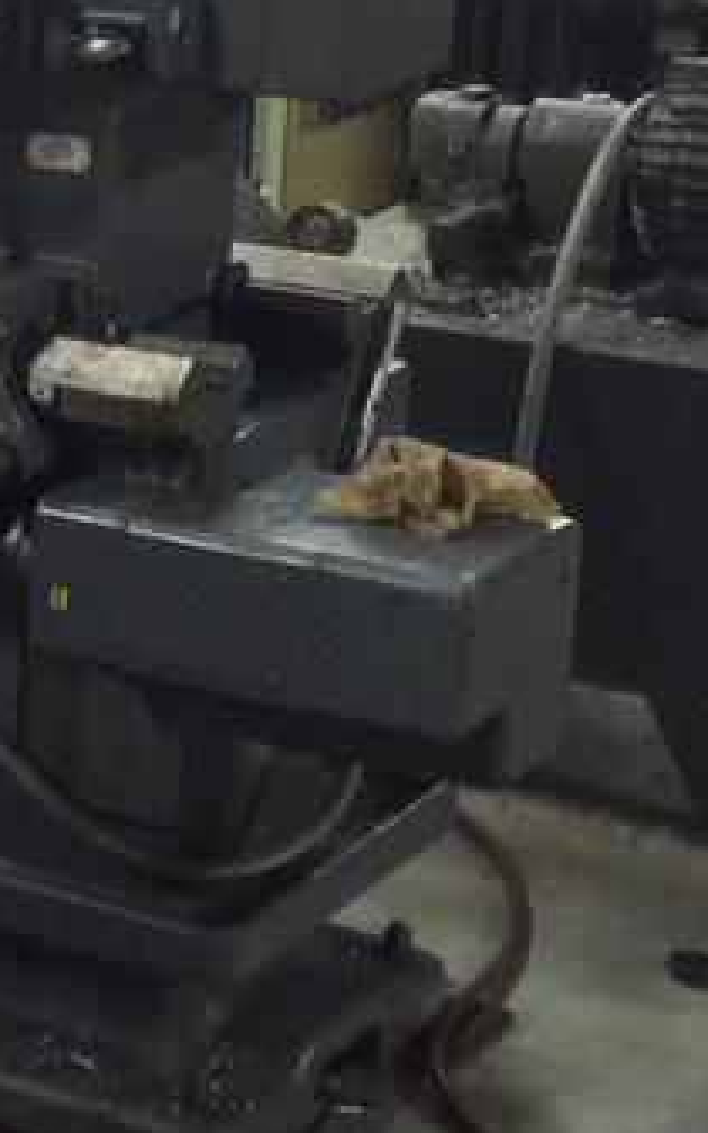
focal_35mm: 117
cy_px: 422
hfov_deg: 10.0
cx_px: -900
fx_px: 3612
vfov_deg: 17.8
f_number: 2.2
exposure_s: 1/4
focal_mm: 4.15
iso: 80
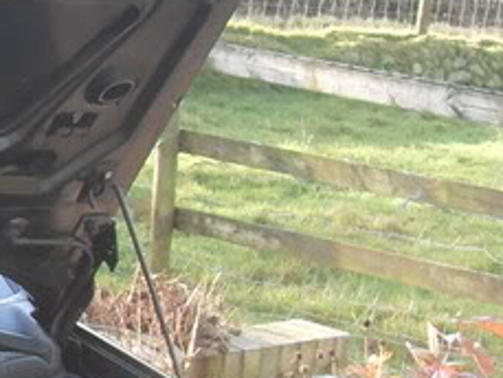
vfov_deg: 9.8
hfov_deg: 12.4
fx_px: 2210
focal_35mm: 152
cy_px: 286
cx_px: -231
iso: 80
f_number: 2.8
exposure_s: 1/90
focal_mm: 6.3
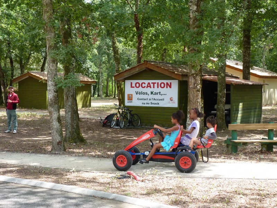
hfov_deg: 32.7
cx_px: 138
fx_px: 472
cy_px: 104
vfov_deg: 24.8
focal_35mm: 59
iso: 200
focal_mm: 10.4
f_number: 3.2
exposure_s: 1/250
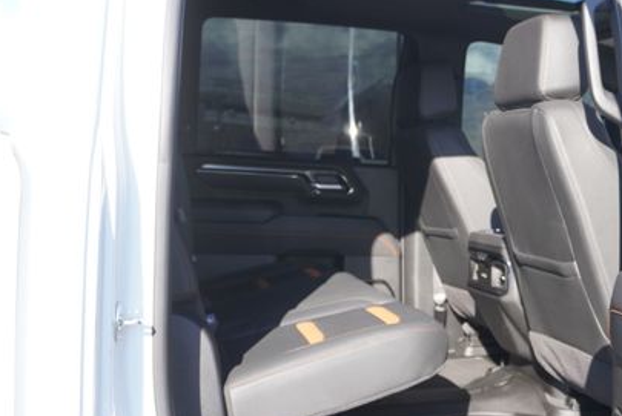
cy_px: 224
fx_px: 861
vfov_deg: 27.2
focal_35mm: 50
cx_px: 482
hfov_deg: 38.5
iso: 100
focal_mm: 21
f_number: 4
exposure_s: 1/160
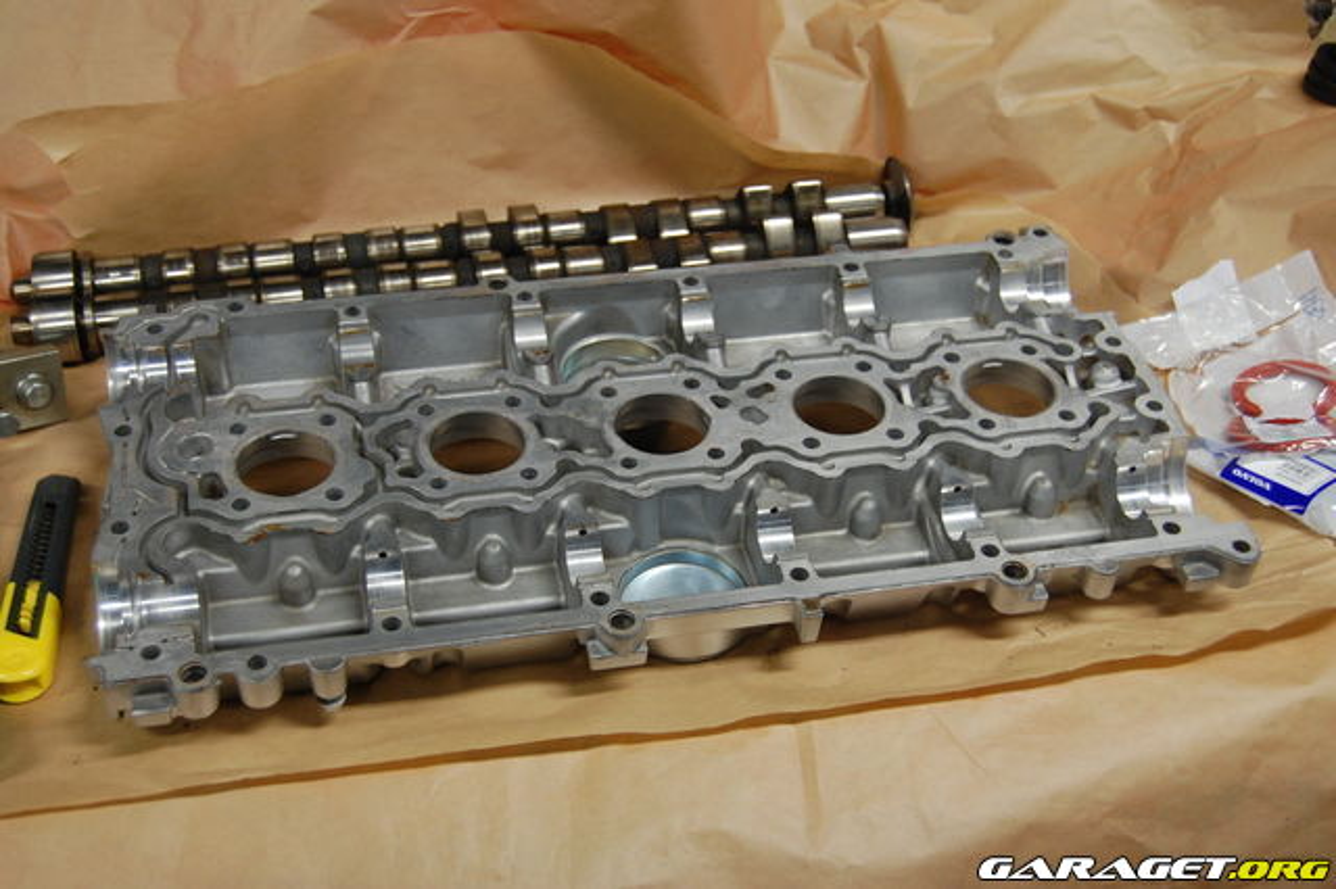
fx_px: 1725
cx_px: 668
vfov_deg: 28.9
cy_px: 444
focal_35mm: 46
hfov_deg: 42.3
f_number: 4.5
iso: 800
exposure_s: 1/40
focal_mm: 31
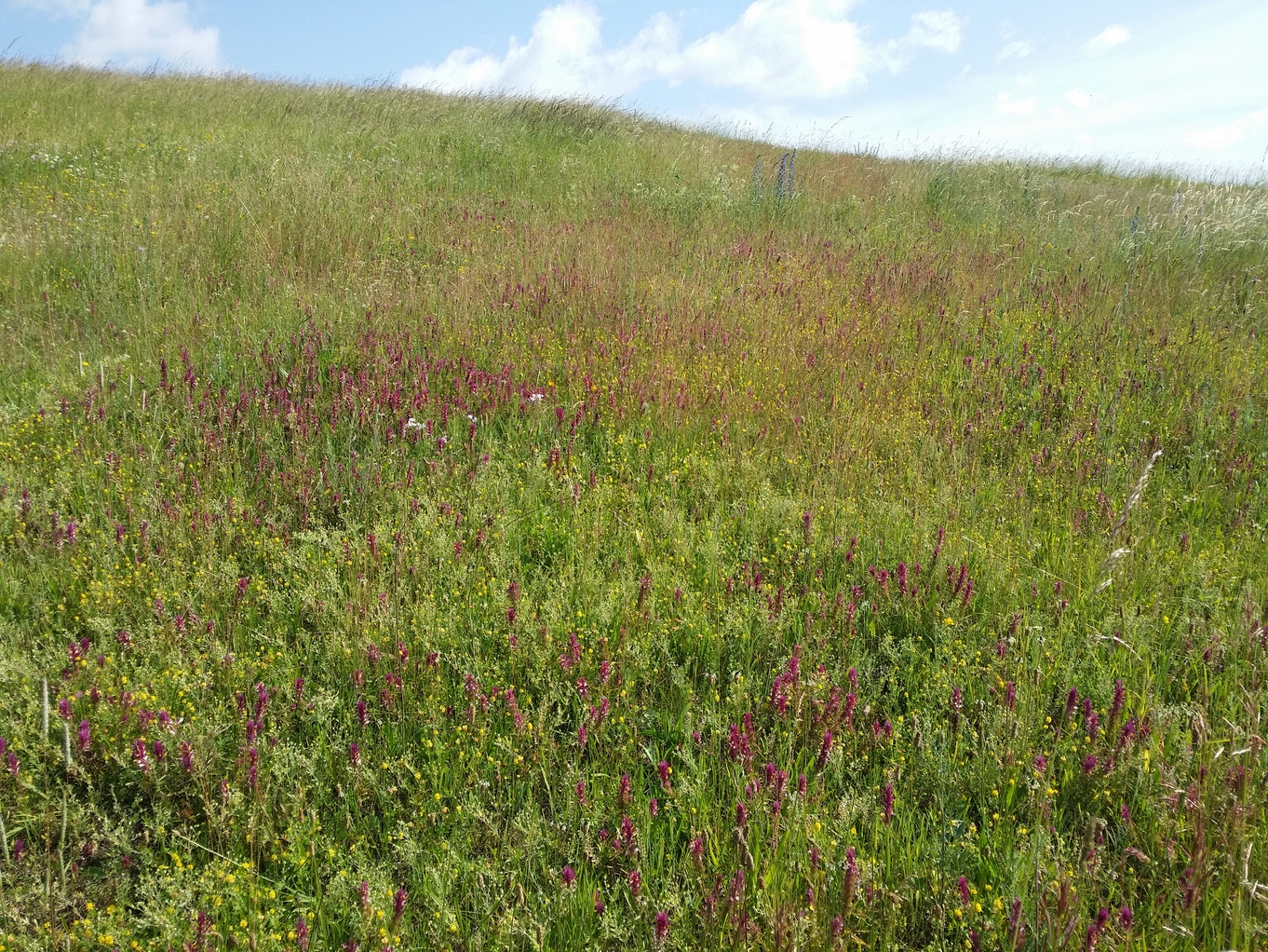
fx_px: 1136
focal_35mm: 31
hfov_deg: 58.3
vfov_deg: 45.5
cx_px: 634
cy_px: 476
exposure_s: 1/1002
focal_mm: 4.13
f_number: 2.2
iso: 50
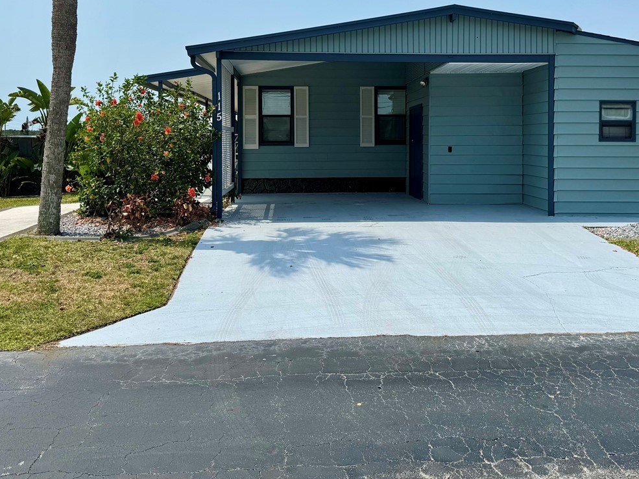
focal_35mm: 39
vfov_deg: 36.3
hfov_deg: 47.8
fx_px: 720
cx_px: 358
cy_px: 145
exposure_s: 1/7092
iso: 80
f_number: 1.78
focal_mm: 6.76
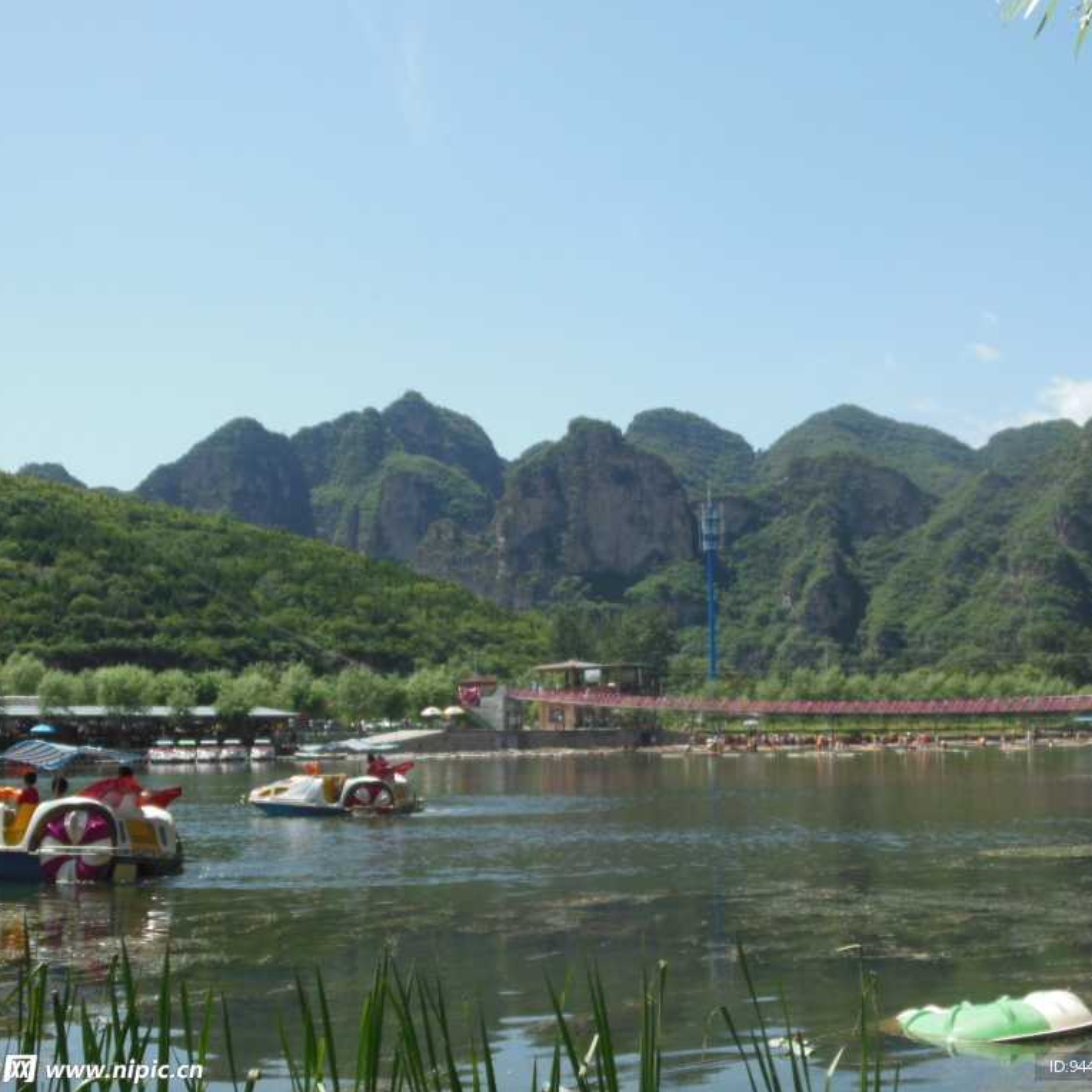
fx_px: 1606
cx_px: 633
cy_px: 546
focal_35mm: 45
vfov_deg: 37.6
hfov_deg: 37.5
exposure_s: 1/1000
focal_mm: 6.8
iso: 125
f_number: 3.6
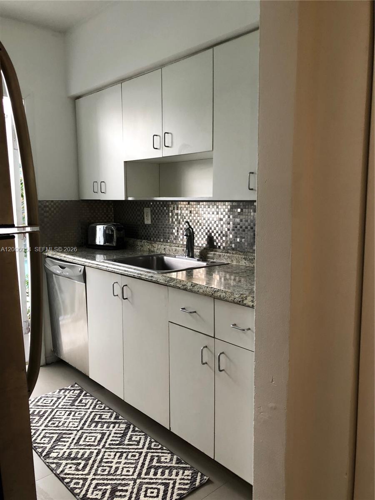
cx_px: 188
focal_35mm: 28
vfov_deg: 63.4
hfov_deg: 49.7
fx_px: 404
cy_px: 250
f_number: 1.8
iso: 25
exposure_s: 1/30
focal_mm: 4
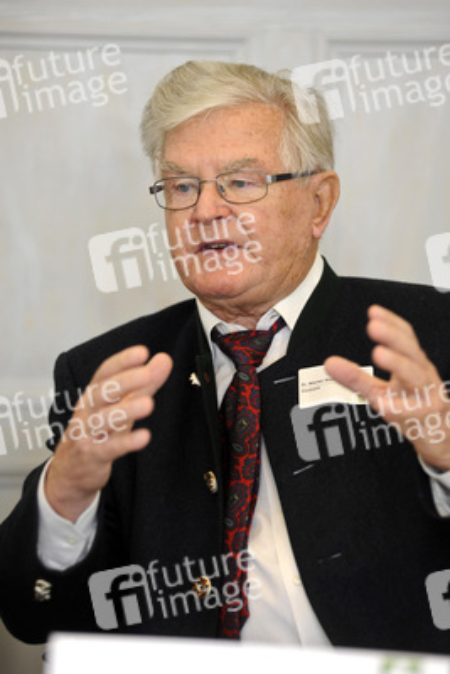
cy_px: 337
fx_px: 2716
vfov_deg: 14.1
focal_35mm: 145
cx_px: 225
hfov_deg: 9.5
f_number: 4
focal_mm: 145
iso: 800
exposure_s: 1/125
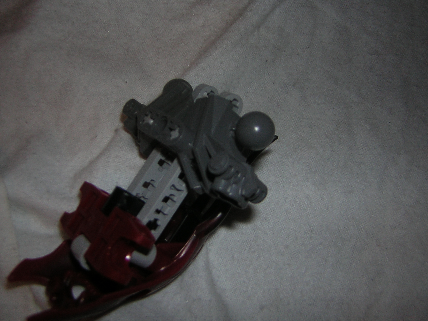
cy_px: 160
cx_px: 214
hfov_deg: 51.4
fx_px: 445
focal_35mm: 36
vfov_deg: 39.7
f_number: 2.6
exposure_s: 1/60.1
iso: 50
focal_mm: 4.7
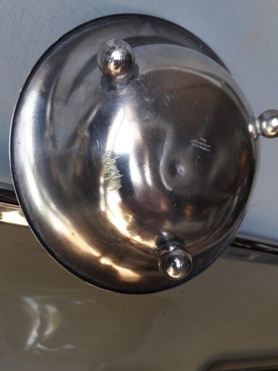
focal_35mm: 27
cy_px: 186
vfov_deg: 65.3
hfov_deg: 51.4
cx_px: 139
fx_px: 289
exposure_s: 1/106
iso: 40
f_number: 1.9
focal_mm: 3.6
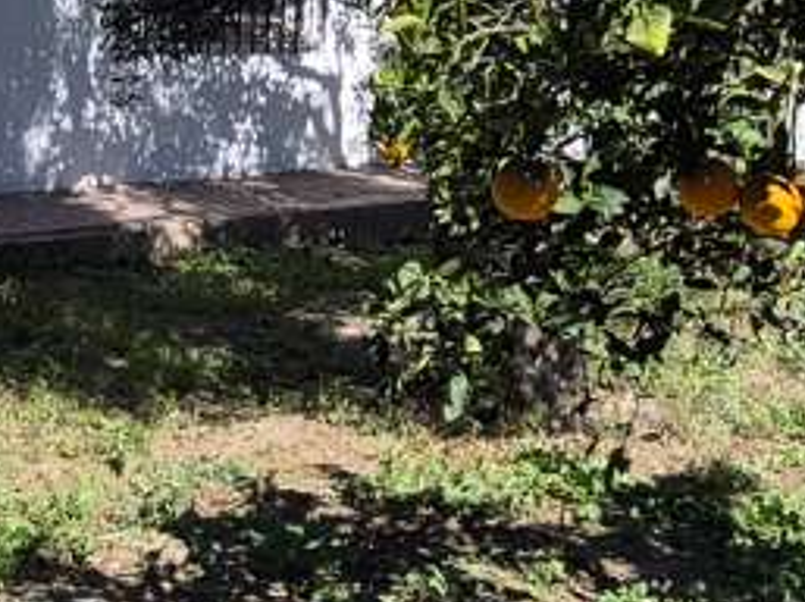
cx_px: 222
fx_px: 1765
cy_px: -20
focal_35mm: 76
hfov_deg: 25.5
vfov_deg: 18.7
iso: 40
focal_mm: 1.74
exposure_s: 1/1524
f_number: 2.2
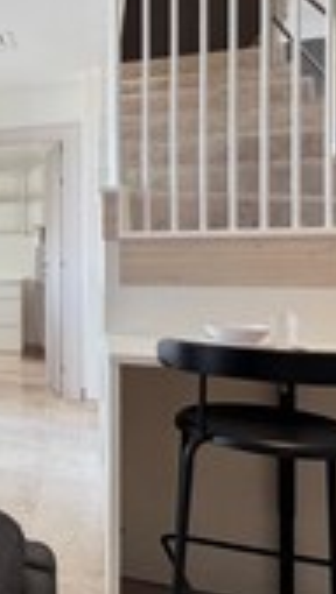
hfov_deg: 22.7
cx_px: -219
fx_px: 600
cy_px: 260
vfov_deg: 52.6
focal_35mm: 38
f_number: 1.8
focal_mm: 1.57
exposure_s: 1/100
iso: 100
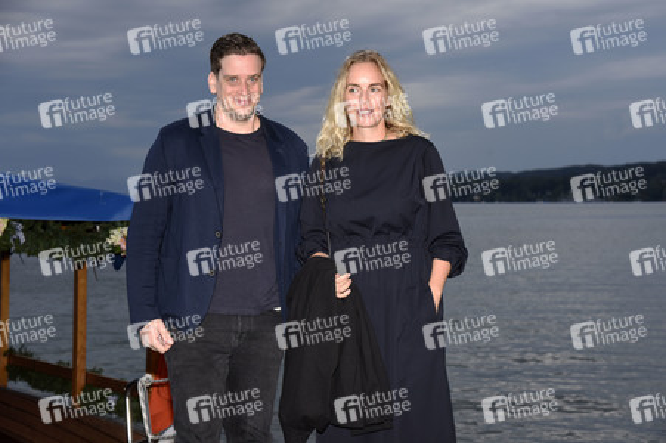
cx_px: 333
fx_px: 1294
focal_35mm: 70
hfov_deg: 28.9
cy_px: 222
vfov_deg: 19.4
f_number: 6.3
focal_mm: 70
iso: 1250
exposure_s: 1/160
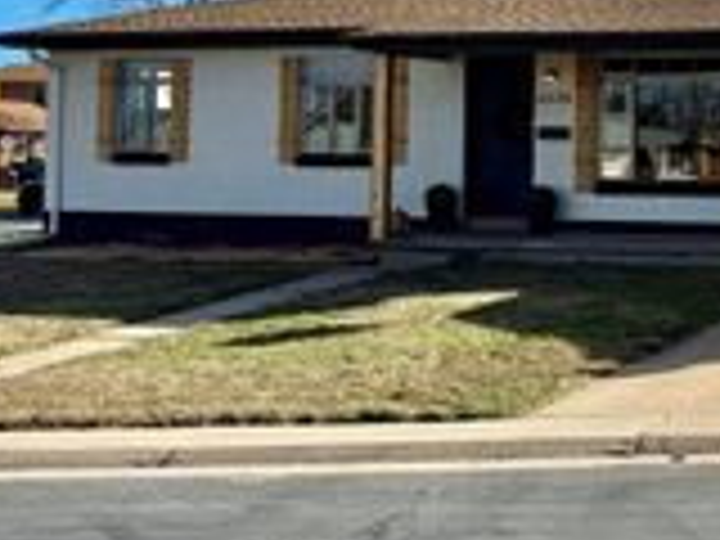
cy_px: 119
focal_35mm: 75
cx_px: 958
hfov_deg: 22.9
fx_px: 1560
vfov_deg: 19.5
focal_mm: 6.76
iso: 80
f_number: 1.78
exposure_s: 1/4310
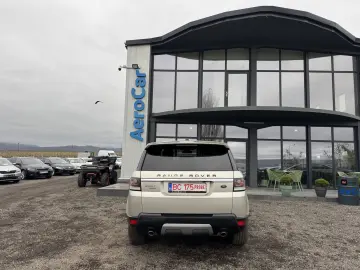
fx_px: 250
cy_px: 135
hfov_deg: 71.6
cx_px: 180
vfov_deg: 56.8
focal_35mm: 24
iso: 80
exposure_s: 1/442
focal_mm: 6.76
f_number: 1.78
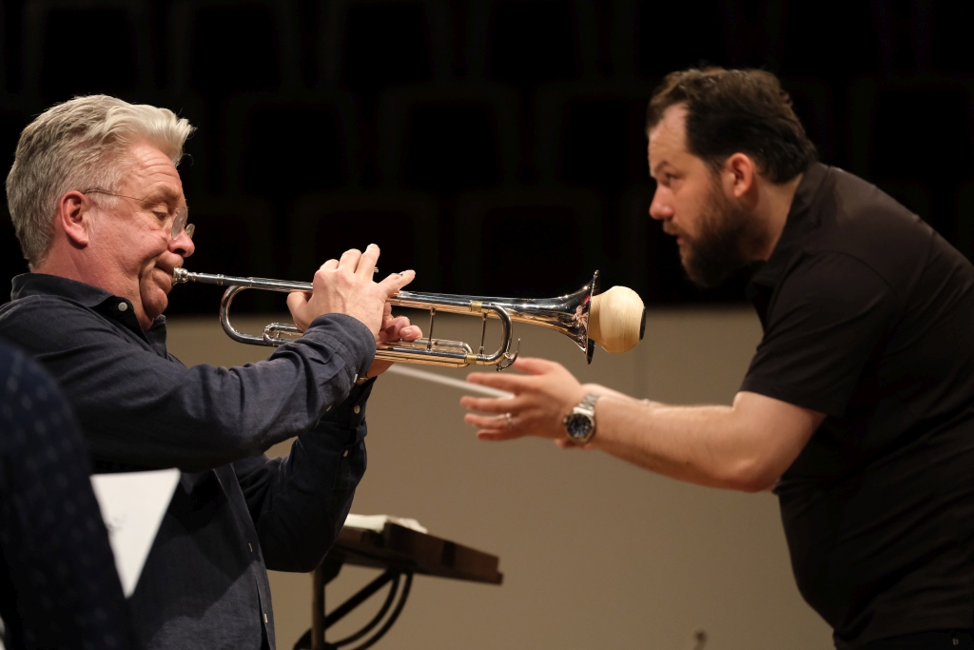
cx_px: 487
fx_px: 5682
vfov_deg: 6.5
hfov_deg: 9.8
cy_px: 325
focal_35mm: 210
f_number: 2.8
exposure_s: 1/500
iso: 3200
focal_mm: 140
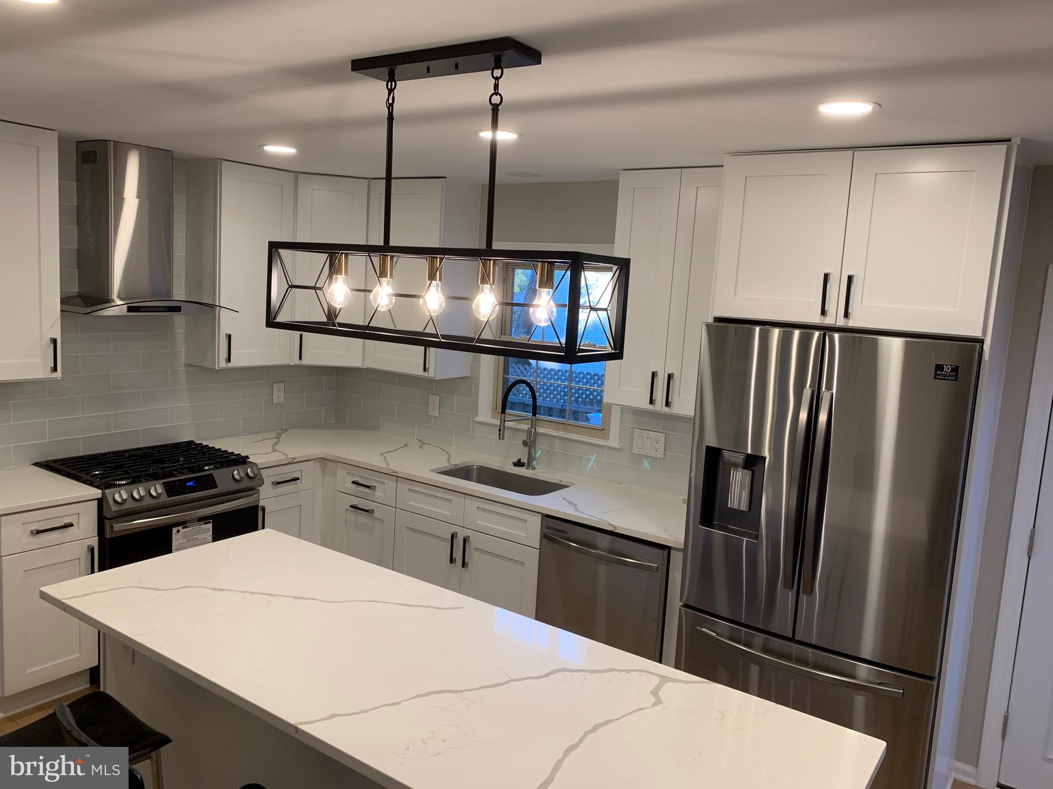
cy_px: 394
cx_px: 526
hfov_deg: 67.3
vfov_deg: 53.1
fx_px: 791
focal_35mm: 26
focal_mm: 4.25
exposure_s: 1/120
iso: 100
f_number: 1.8
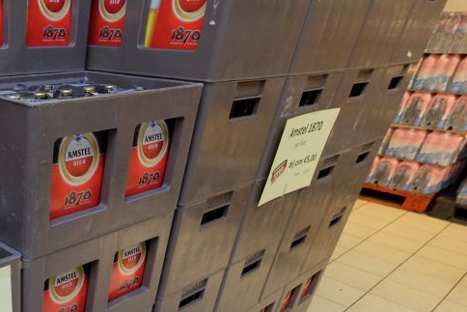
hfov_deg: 49.8
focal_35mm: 31
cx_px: 7
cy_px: 284
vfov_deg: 39.1
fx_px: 402
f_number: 4
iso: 1600
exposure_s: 1/80
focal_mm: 10
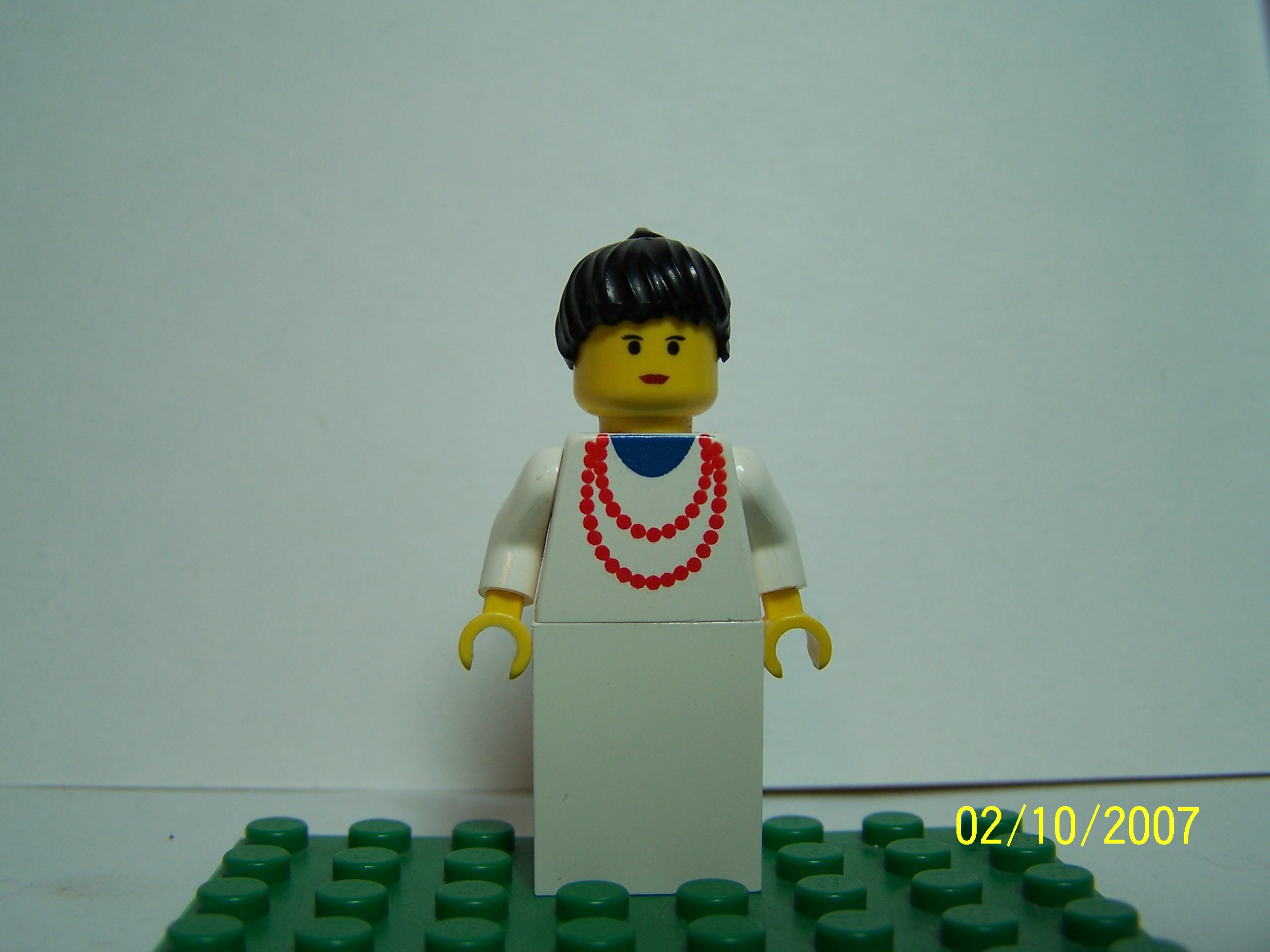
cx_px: 635
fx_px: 1394
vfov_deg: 37.7
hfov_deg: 49.0
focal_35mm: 38
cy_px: 476
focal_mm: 6.3
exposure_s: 1/60
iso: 80
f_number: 2.8
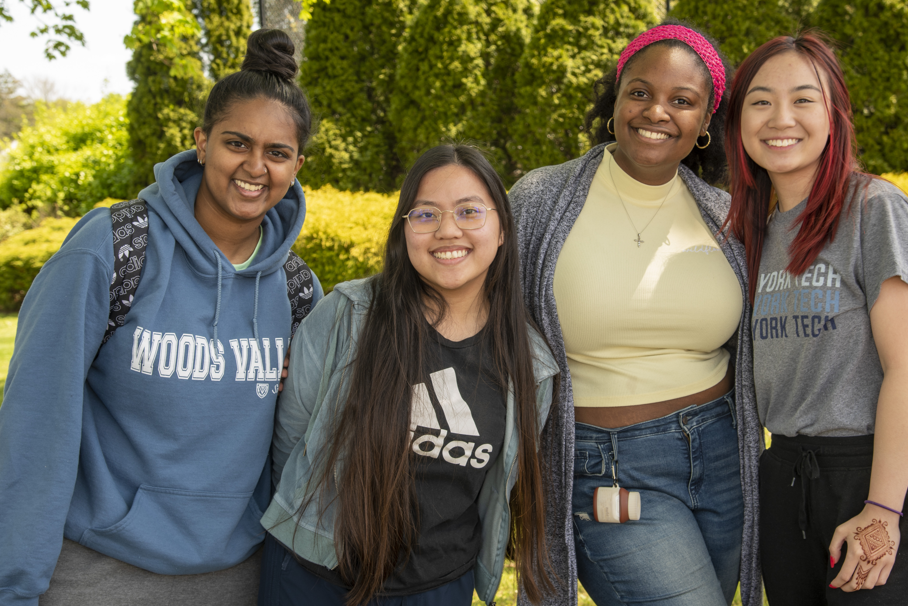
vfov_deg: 23.4
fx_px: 1463
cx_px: 476
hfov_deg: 34.5
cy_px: 278
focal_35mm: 58
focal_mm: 50
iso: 100
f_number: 8
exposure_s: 1/40
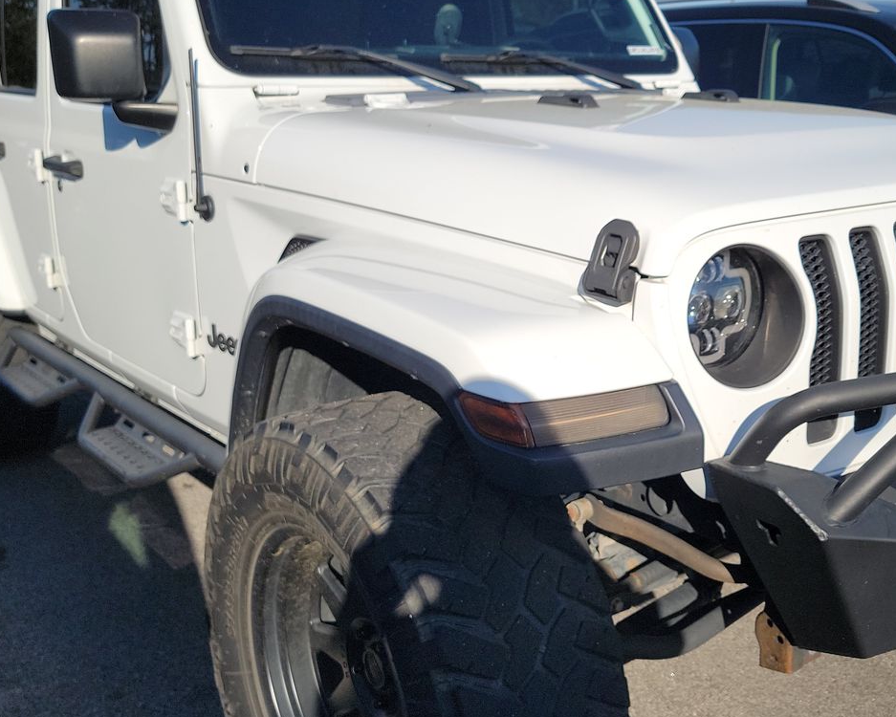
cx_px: 540
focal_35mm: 40
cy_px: 379
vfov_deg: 37.3
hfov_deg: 45.5
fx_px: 1061
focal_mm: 6.7
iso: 50
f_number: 1.8
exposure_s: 1/1105
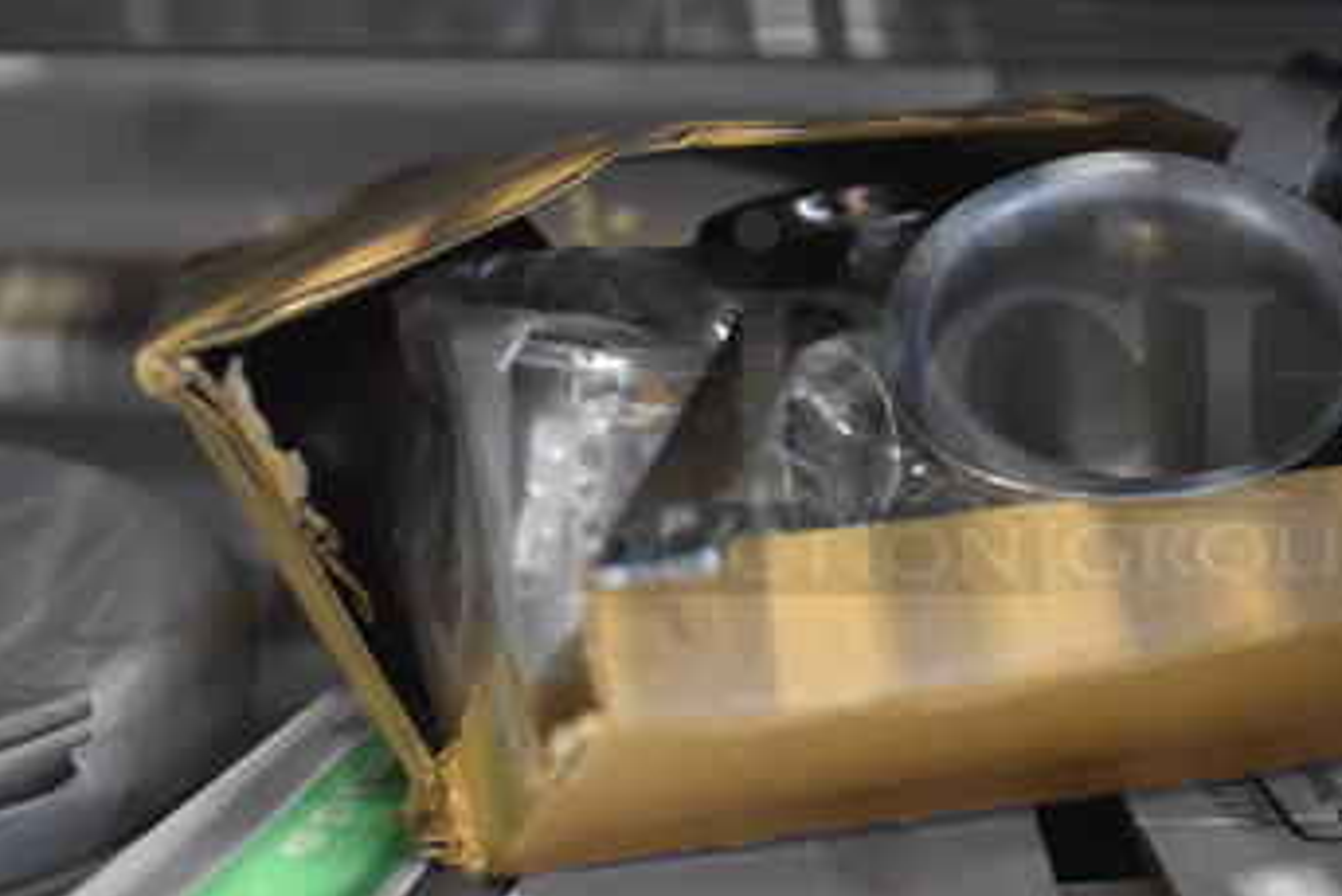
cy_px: 387
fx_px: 1790
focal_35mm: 48
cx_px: 998
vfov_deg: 28.1
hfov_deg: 40.0
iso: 3200
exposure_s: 1/40
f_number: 3.5
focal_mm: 18
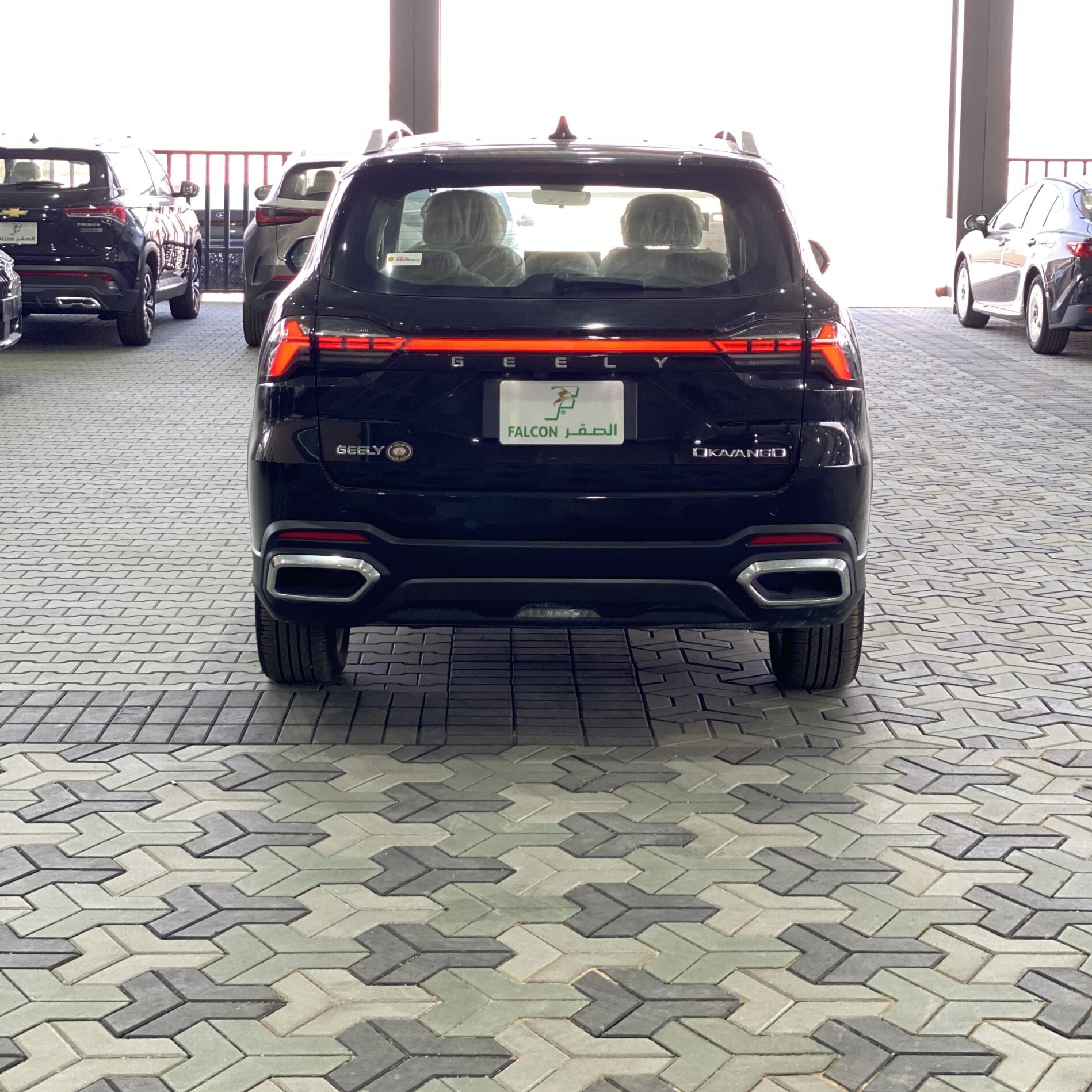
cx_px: 548
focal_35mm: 62
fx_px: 2213
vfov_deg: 27.6
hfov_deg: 27.7
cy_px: 370
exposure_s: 1/122
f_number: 2
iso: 125
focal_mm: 6
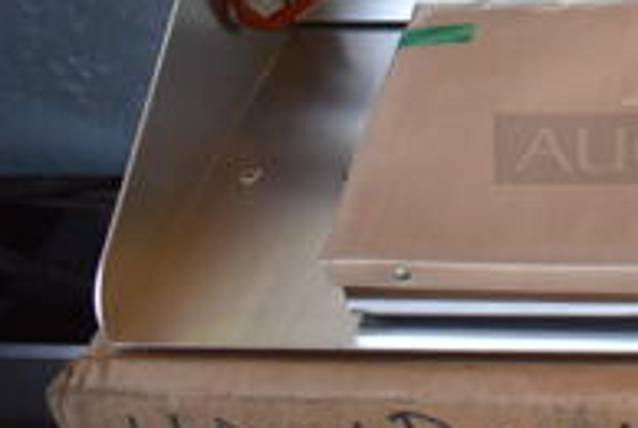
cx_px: 862
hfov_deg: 21.3
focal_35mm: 85
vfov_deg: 15.8
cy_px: 10
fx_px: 1509
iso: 800
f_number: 3.5
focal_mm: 18
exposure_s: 1/160
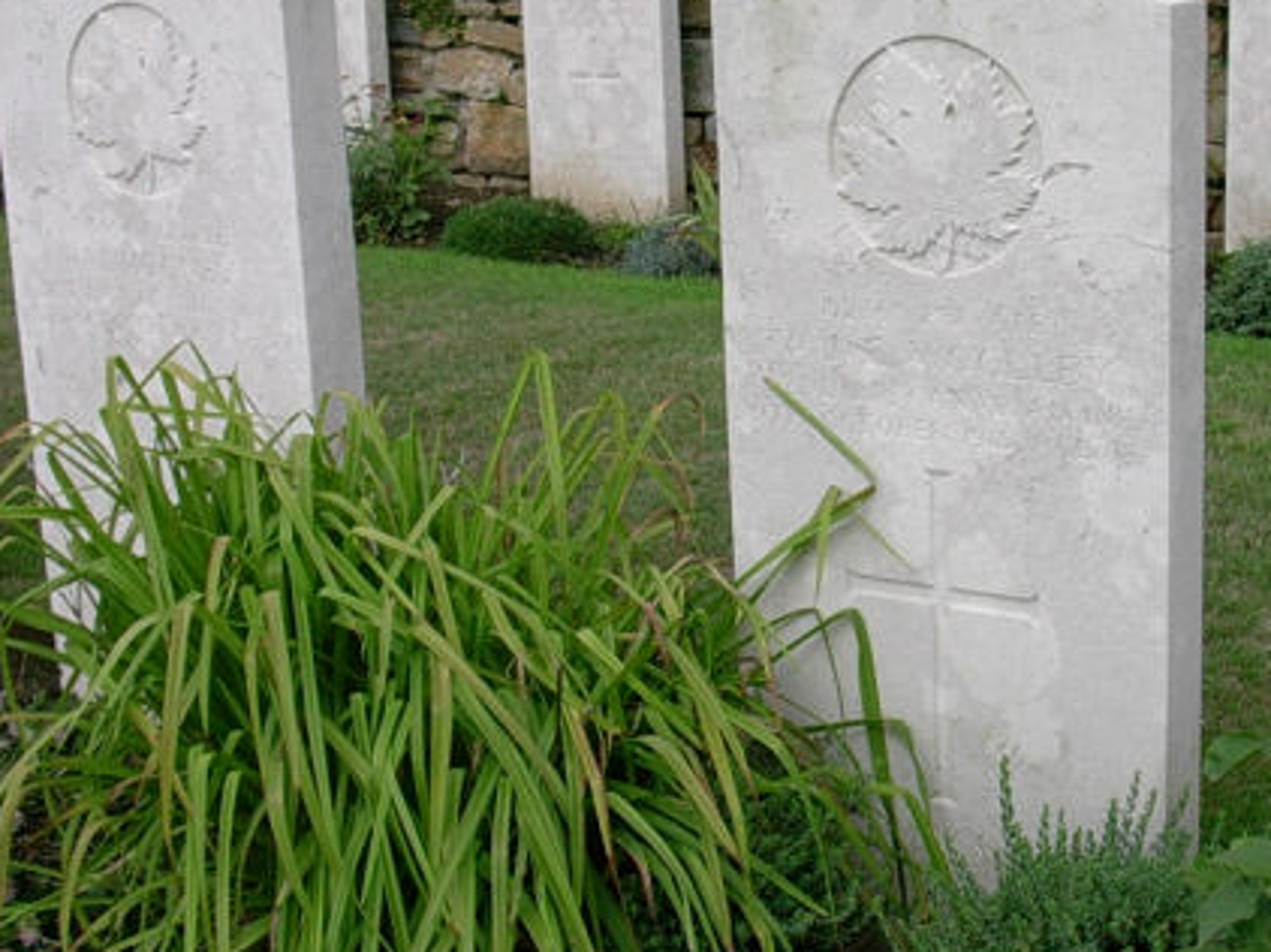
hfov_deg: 30.0
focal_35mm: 64
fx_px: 2349
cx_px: 898
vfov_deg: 22.9
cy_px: 464
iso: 70
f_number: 5.8
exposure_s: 1/287
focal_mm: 6.7
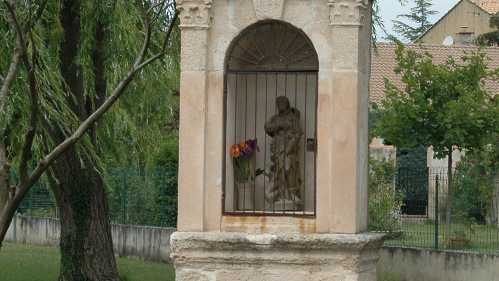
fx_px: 2091
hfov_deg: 13.6
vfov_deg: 7.7
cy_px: 113
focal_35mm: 158
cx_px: 289
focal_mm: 38
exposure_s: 1/320
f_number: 9
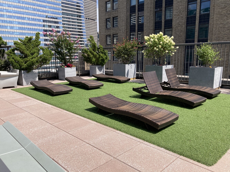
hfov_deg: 63.4
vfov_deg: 49.8
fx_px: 186
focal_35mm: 28
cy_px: 86
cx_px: 115
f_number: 1.8
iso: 20
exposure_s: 1/1621
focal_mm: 3.99
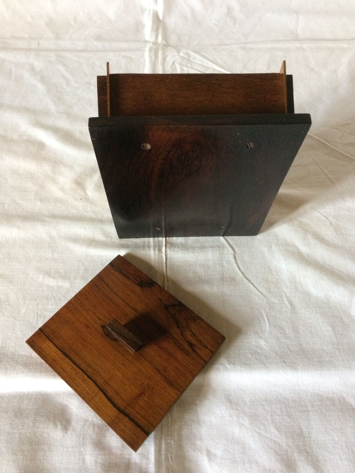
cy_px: 236
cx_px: 178
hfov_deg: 48.2
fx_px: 397
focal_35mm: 29
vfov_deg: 61.7
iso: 250
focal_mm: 4.15
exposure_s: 1/17
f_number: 2.2
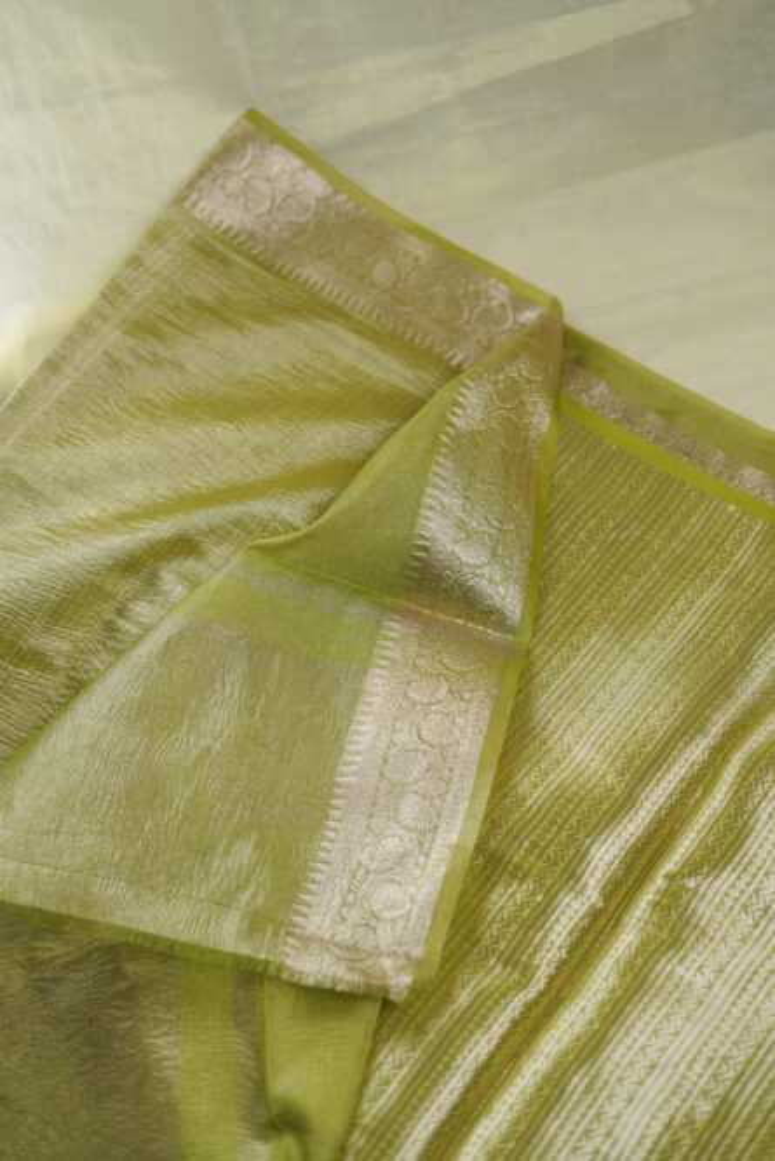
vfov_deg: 39.6
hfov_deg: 27.0
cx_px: 388
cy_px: 580
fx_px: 1614
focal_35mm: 50
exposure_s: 1/250
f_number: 2.5
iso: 400
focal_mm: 50
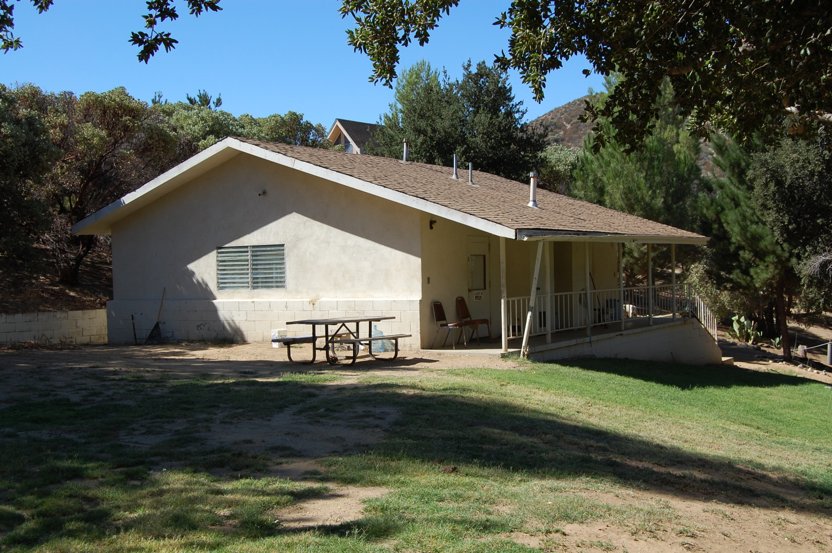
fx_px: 1039
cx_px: 416
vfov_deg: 29.8
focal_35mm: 45
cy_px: 276
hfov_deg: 43.6
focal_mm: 30
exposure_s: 1/250
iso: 200
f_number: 10
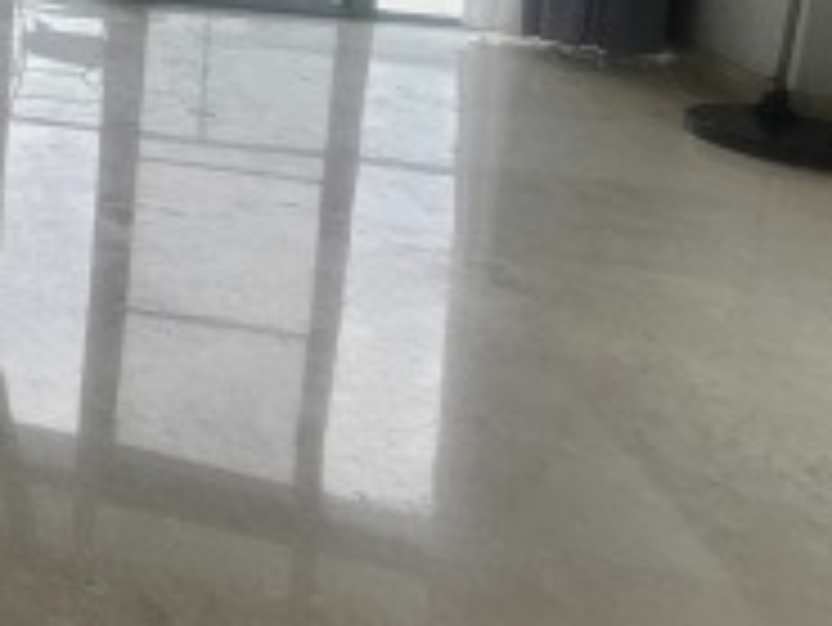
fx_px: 1034
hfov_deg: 29.2
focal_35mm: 43
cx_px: -385
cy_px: -140
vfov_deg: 28.8
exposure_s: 1/190
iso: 64
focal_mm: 1.74
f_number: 2.2
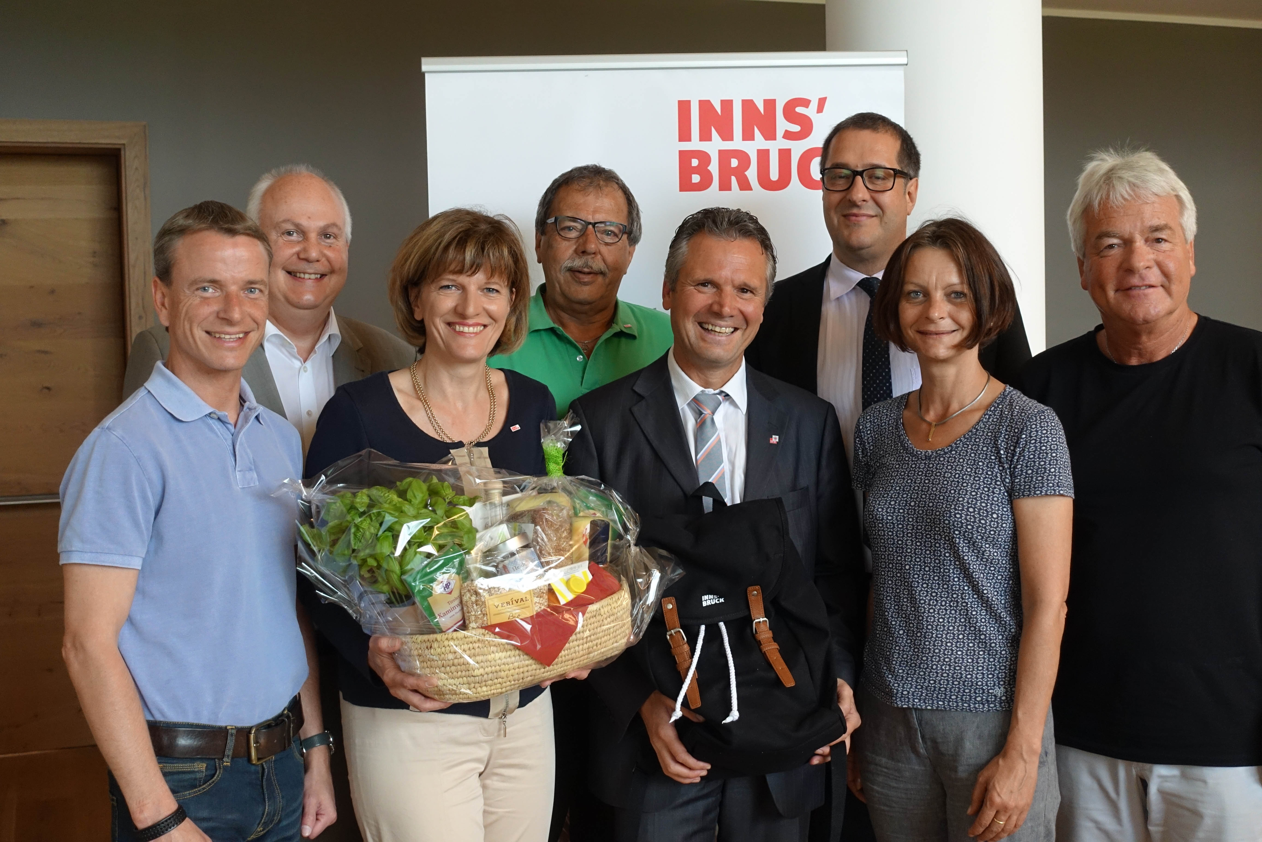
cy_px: 421
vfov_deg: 28.6
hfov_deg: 41.9
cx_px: 631
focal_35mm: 47
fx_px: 1647
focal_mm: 17.27
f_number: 2.8
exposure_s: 1/60
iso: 800
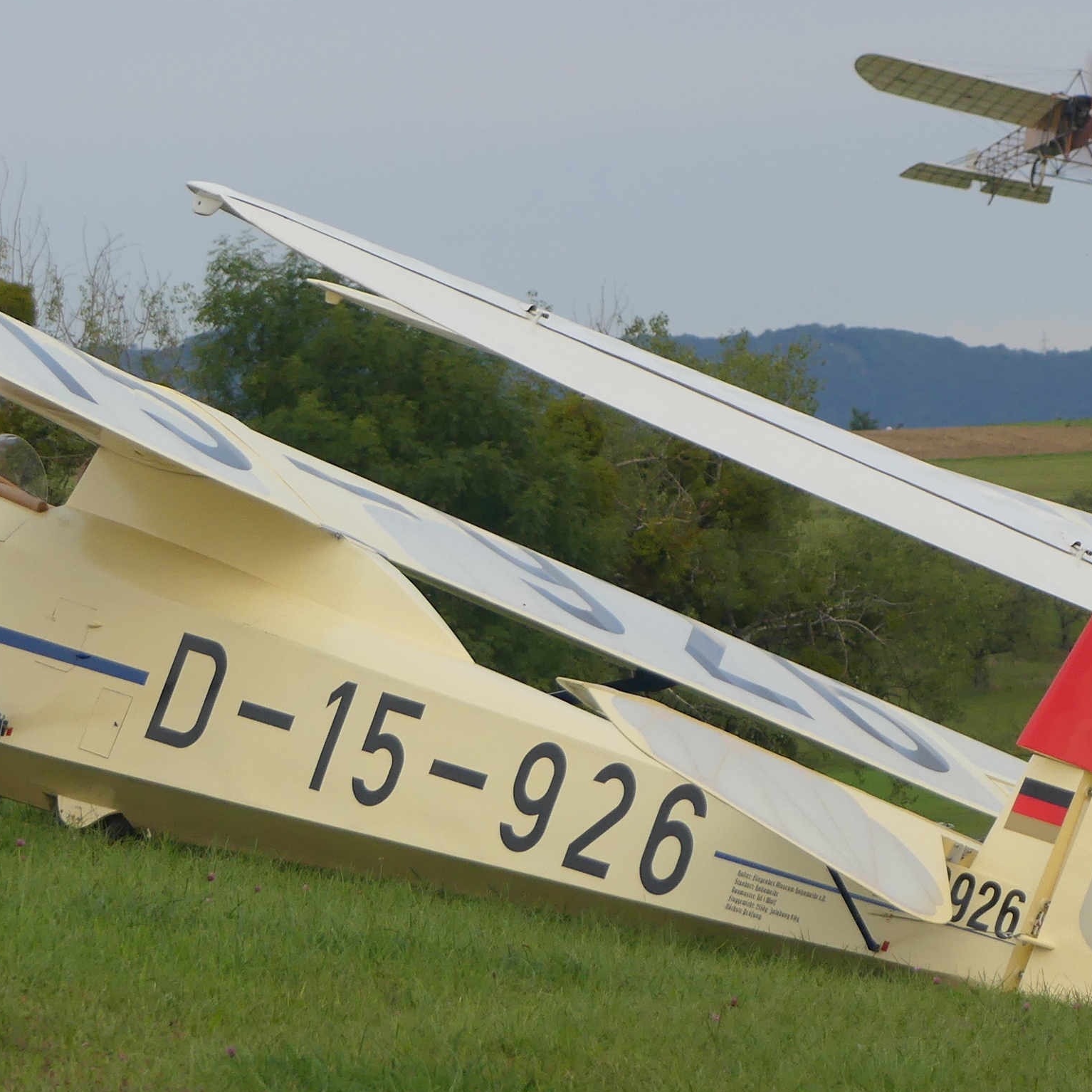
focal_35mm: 361
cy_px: 485
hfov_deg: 4.8
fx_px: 12884
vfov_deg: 4.9
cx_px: 1118
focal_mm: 34.5
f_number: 3.2
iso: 100
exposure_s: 1/160
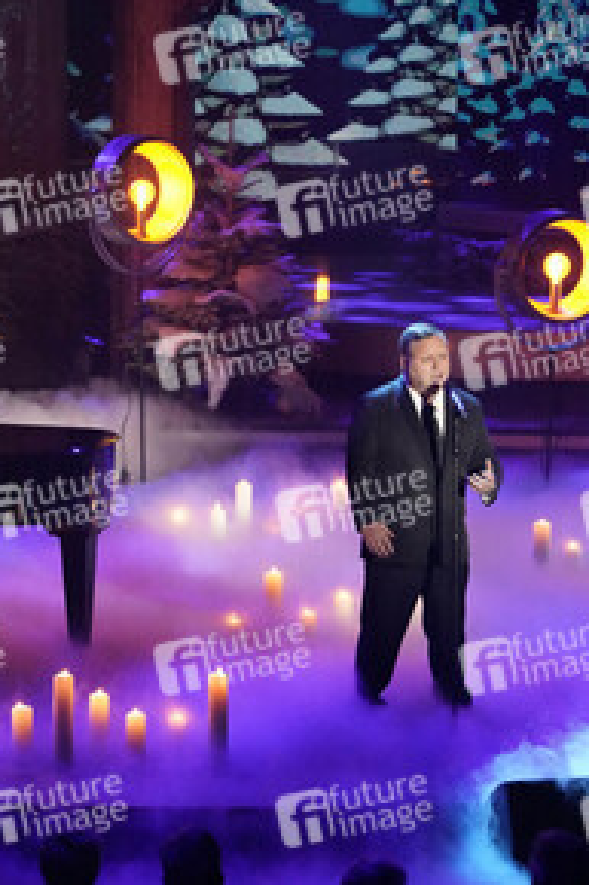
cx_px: -32
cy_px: 430
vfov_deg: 10.3
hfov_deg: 6.9
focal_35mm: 199
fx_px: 4889
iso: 16000
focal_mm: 128
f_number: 4
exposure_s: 1/400
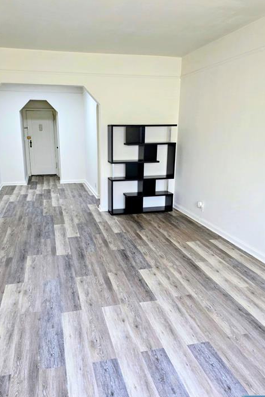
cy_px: 195
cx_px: 114
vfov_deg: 69.4
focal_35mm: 26
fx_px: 287
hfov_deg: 49.4
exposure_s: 1/120
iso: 500
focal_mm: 6.3
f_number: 1.7
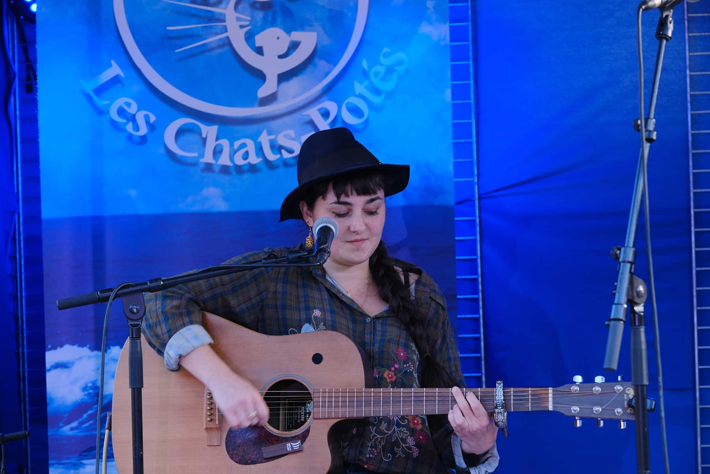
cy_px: 237
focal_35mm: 113
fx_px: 2228
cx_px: 355
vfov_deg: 12.1
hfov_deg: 18.1
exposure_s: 1/180
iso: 640
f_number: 4
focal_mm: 75
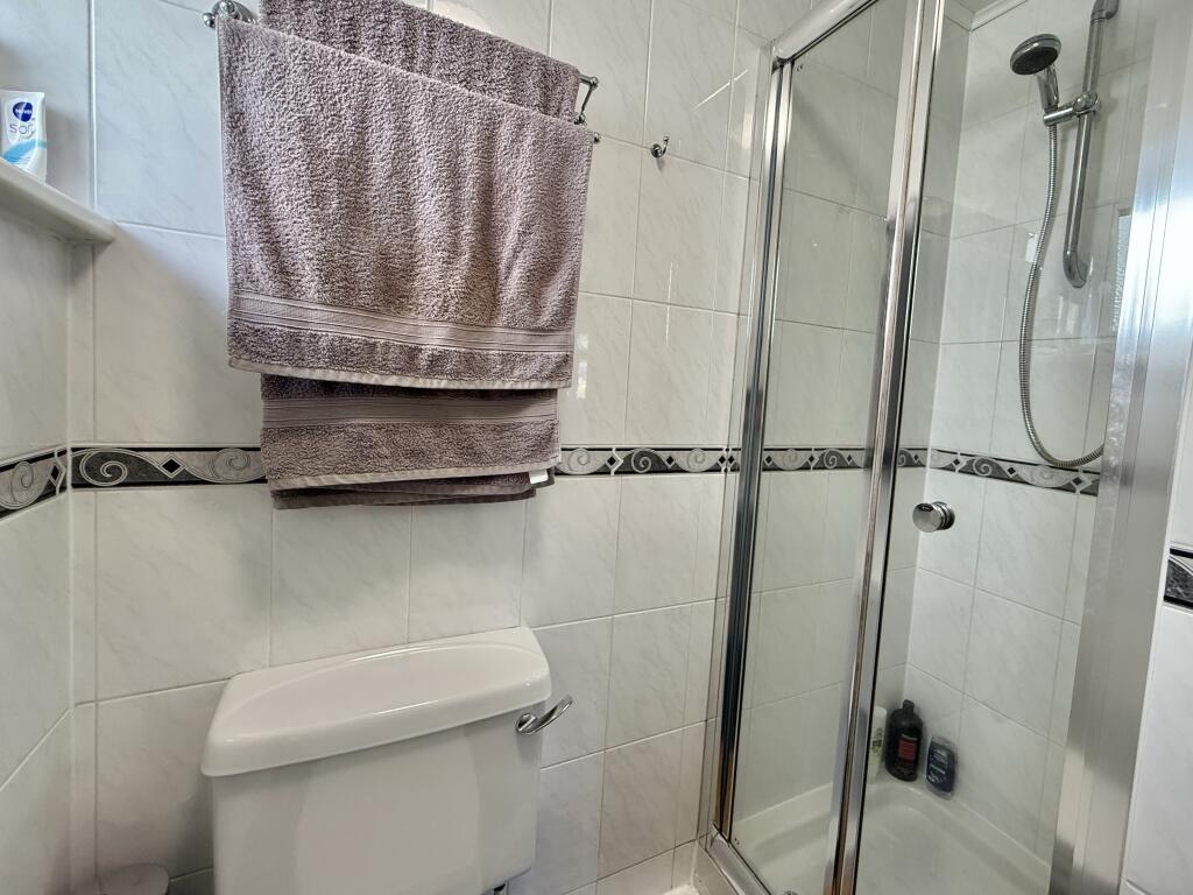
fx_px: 482
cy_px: 448
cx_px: 596
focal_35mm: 14
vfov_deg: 85.7
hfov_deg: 102.1
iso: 200
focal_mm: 2.22
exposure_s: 1/100
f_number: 2.2
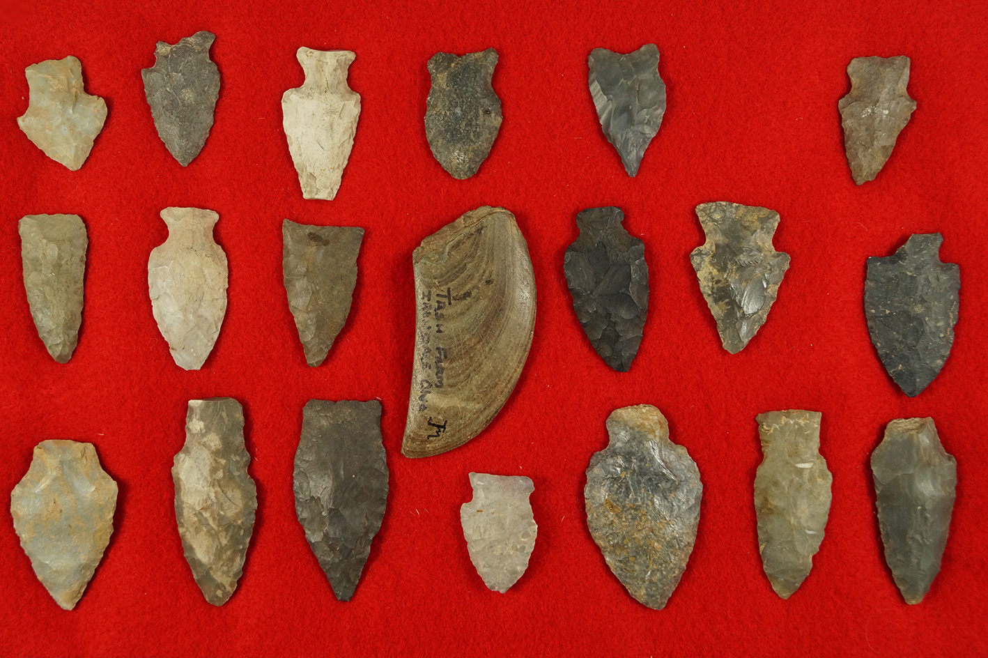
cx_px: 494
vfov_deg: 29.8
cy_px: 329
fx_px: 1234
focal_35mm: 45
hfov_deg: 43.6
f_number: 6.3
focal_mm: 30
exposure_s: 1/125
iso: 1600
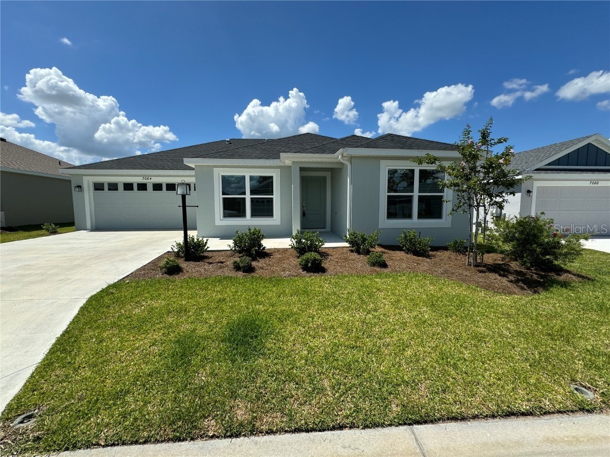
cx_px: 305
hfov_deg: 102.1
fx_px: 247
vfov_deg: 85.7
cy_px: 228
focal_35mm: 14
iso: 50
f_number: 2.2
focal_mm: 2.22
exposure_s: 1/2028
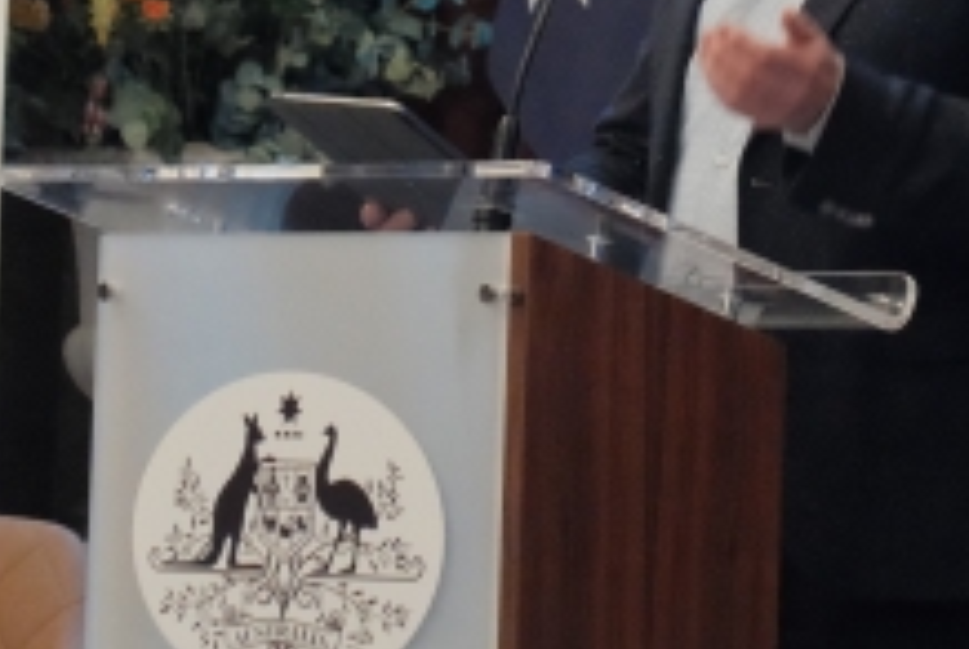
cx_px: 605
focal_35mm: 249
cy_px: -51
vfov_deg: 5.5
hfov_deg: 8.3
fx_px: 6711
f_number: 4.5
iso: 6400
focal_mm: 45.4
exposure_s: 1/160
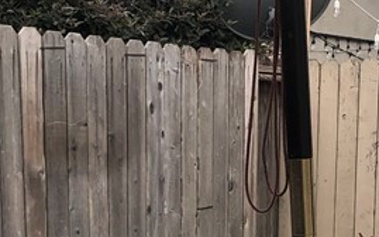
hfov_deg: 18.2
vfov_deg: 11.2
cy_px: 332
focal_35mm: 113
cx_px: 316
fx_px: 1167
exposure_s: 1/484
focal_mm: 4
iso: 20
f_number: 1.8
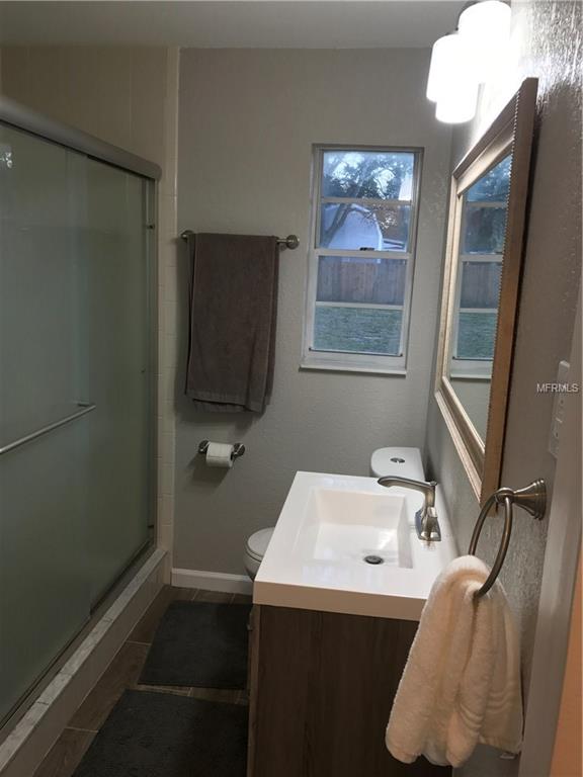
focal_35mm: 28
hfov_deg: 49.7
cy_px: 388
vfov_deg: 63.4
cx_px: 292
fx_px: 629
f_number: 1.8
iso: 25
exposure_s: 1/40
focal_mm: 3.99
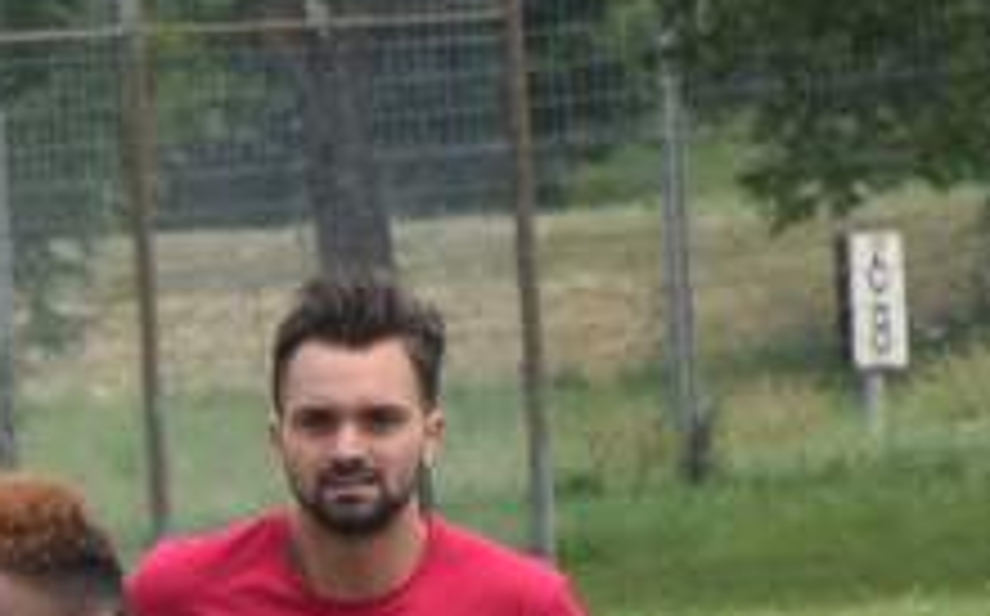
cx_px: -860
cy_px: 1097
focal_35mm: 960
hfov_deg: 2.2
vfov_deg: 1.4
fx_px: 25875
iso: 400
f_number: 5.6
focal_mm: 92
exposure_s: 1/1250
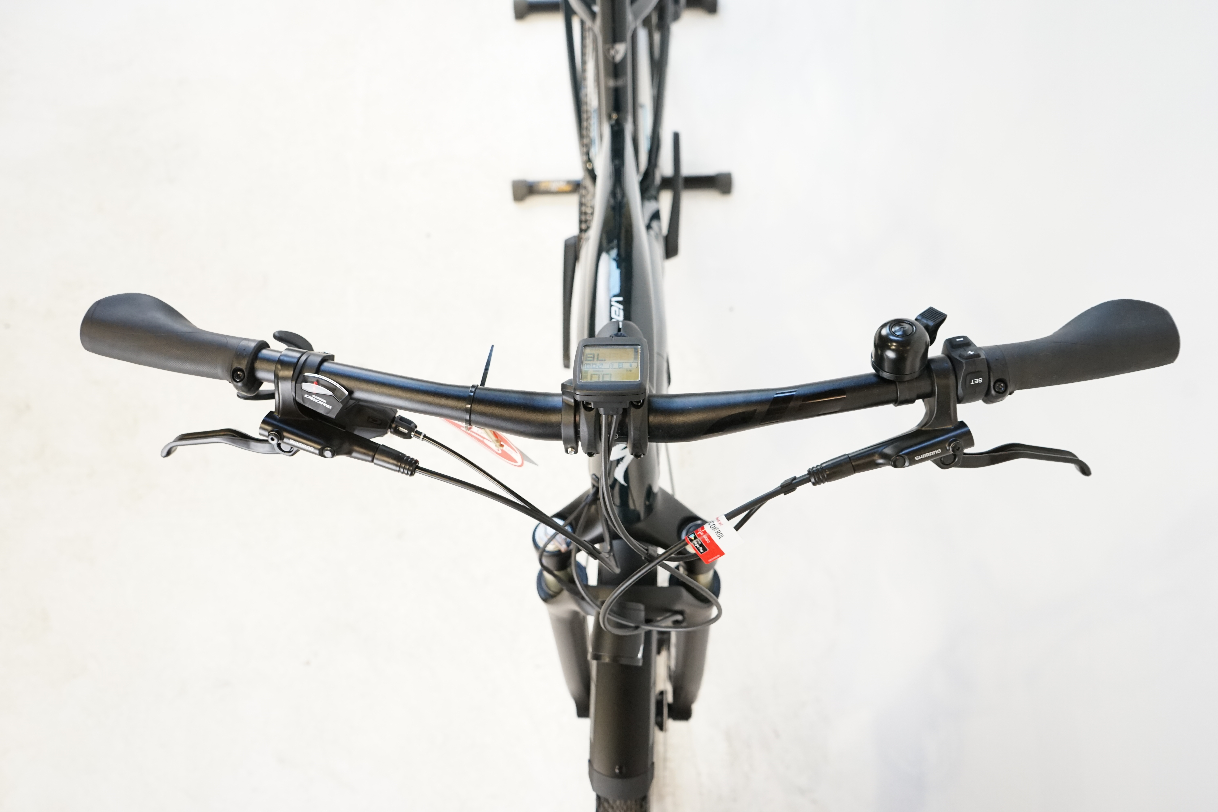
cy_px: 406
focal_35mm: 28
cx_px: 609
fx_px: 947
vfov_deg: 46.4
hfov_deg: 65.5
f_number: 5.6
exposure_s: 1/200
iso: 2500
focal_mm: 28
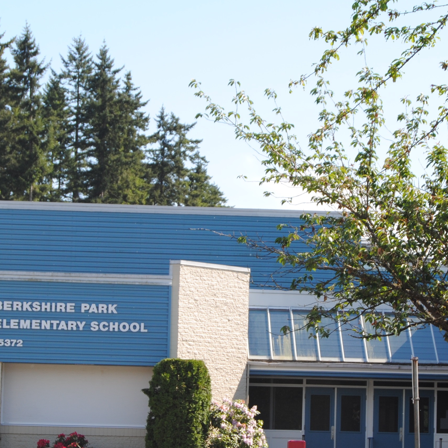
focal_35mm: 151
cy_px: 235
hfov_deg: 11.6
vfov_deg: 11.6
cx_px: 285
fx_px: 2211
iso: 100
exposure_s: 1/200
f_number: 6.3
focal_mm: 52
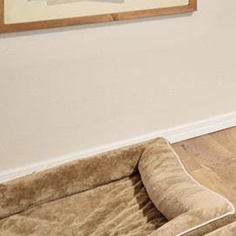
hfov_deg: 16.5
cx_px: 508
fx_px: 540
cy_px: -80
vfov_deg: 21.9
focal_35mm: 70
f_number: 7.1
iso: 500
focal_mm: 14
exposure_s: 1/8
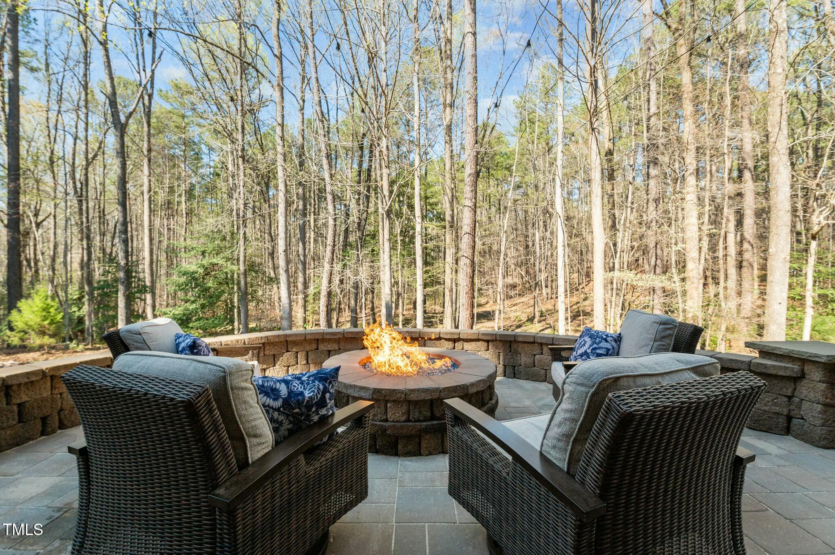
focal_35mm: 15
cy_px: 278
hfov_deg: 100.4
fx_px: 348
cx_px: 418
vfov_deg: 77.2
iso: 400
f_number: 6.3
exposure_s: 1/800
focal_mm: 15
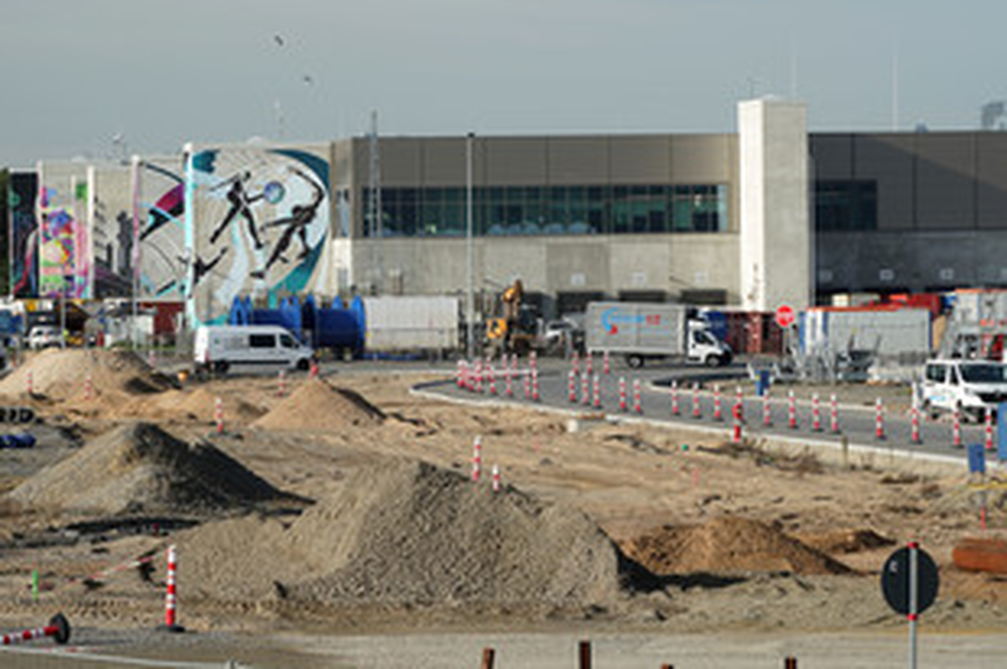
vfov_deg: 6.8
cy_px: 205
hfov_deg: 10.2
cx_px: 388
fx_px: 5616
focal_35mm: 201
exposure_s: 1/80
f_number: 8
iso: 100
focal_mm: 138
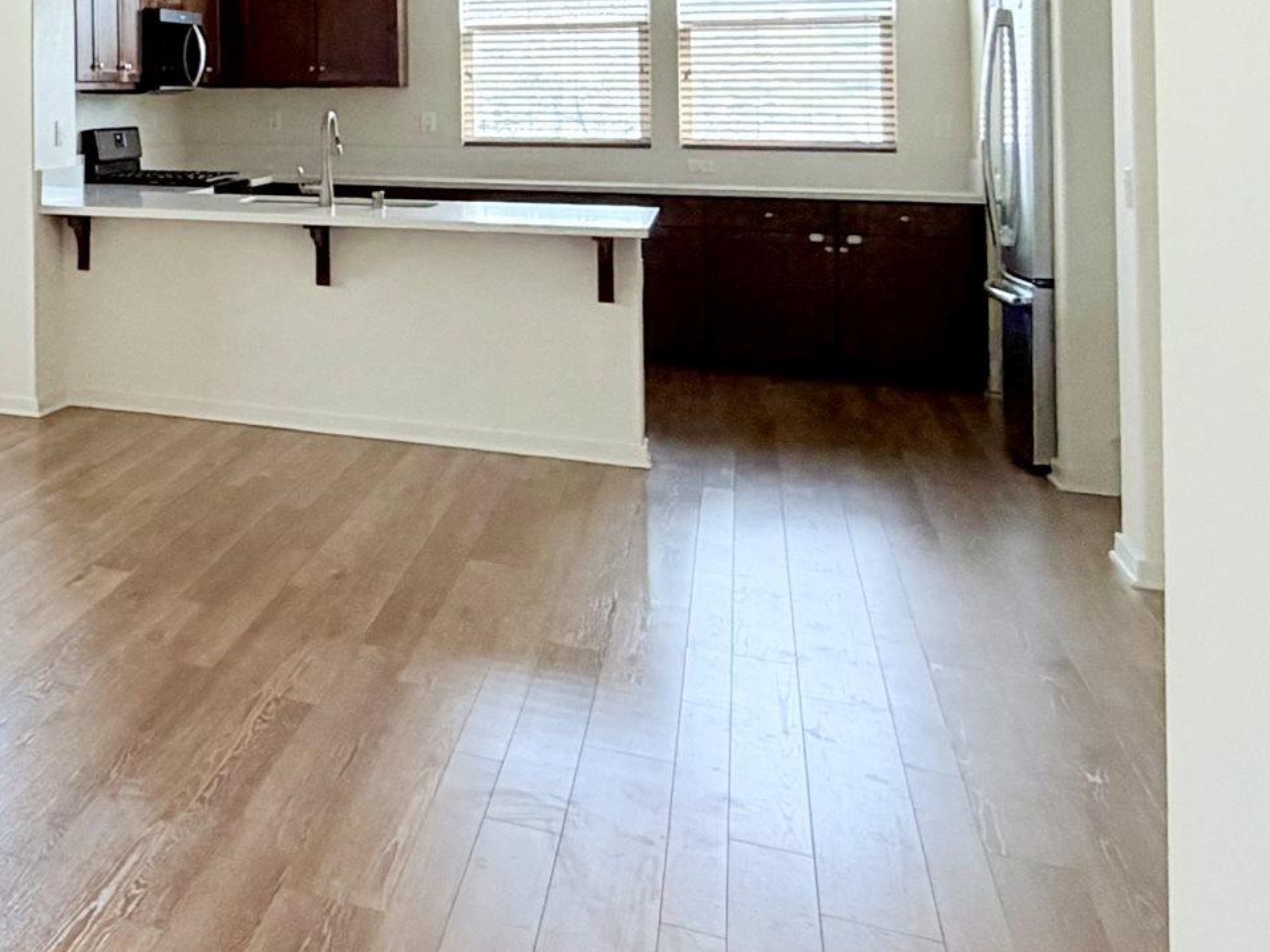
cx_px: -462
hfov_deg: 30.7
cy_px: 68
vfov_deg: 30.5
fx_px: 1651
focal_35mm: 45
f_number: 2.2
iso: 200
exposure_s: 1/120
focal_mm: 2.22
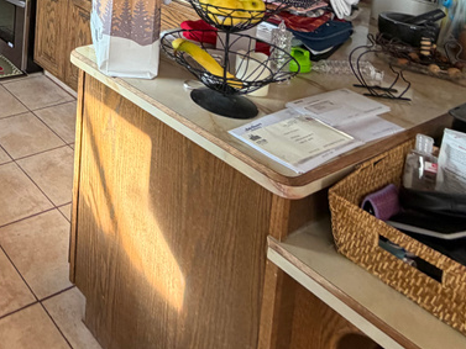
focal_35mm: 38
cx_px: -68
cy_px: -110
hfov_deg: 38.7
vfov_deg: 29.8
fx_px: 512
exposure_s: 1/121
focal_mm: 2.22
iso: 160
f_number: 2.2
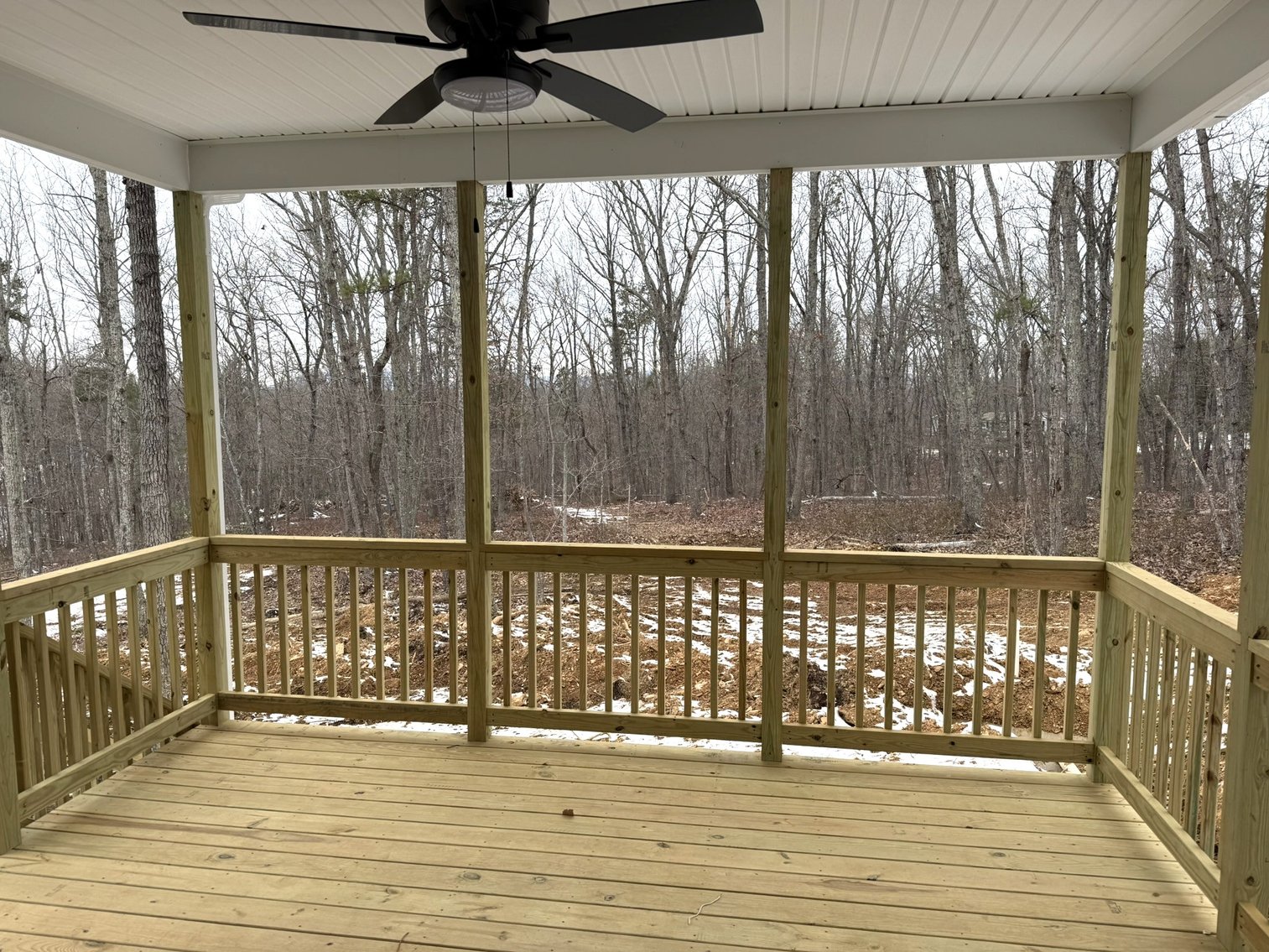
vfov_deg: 56.8
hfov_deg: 71.6
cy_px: 476
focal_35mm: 24
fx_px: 880
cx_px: 634
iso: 80
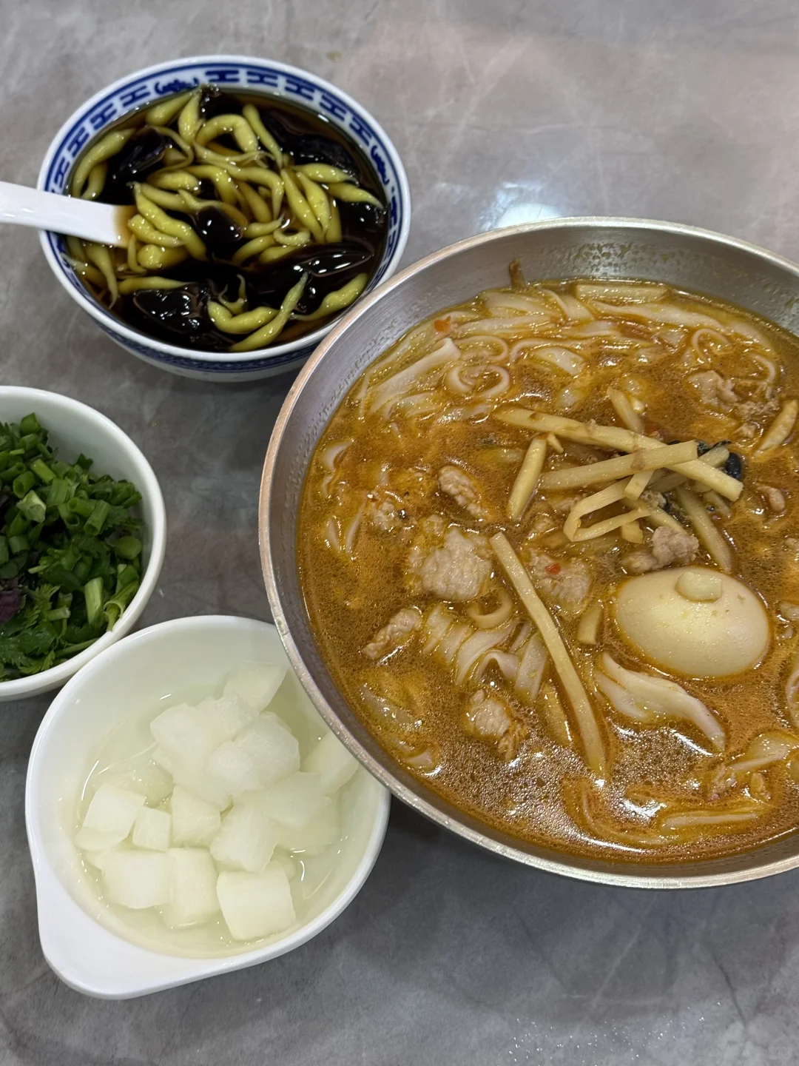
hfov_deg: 30.3
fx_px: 1477
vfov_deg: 39.7
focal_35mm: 48
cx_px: 400
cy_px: 533
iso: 50
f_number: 1.78
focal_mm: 6.76
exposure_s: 1/50
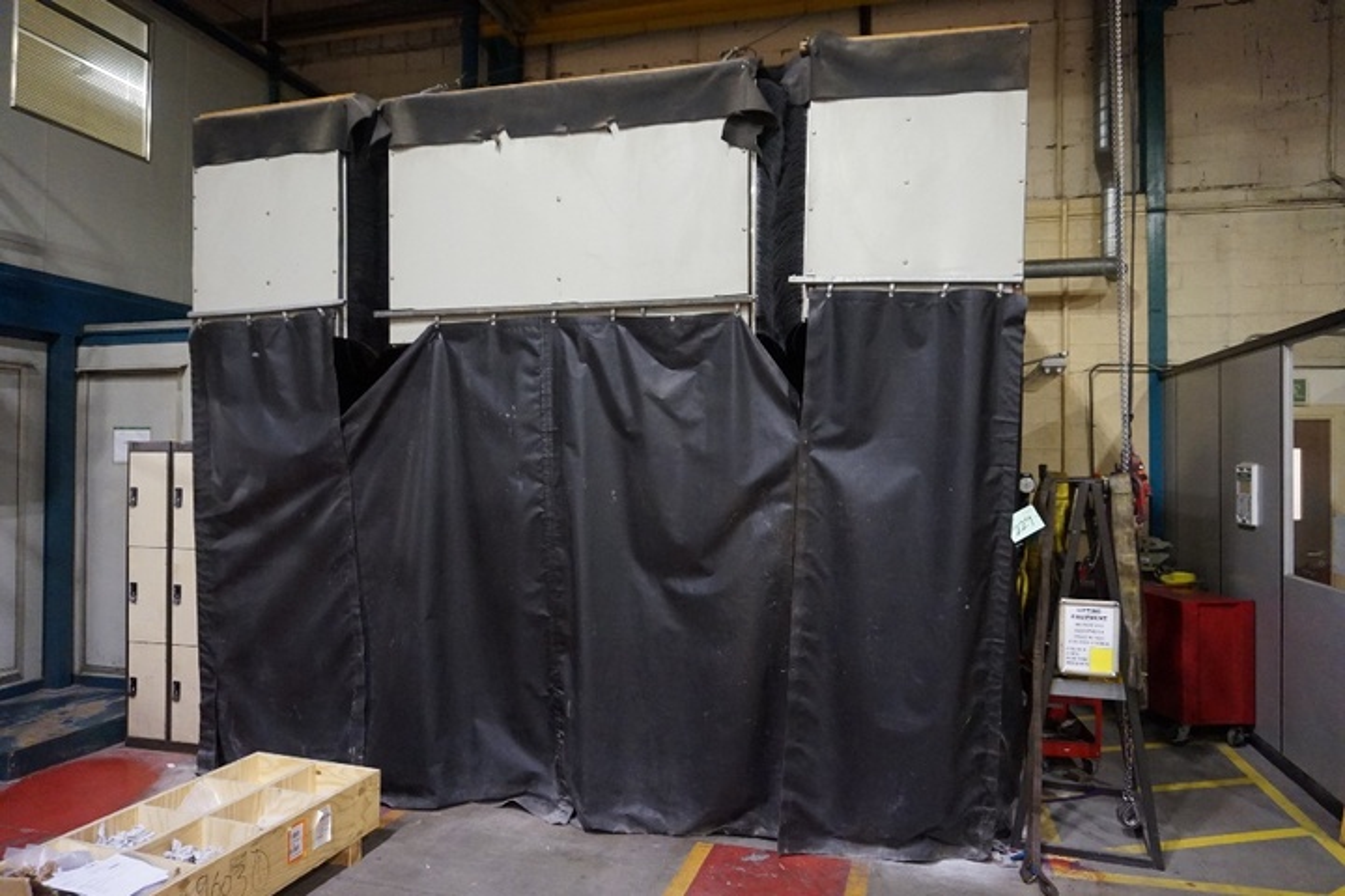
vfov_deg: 53.1
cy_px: 448
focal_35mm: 24
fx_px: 897
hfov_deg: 73.7
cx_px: 672
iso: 3200
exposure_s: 1/100
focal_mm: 16
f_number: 3.5
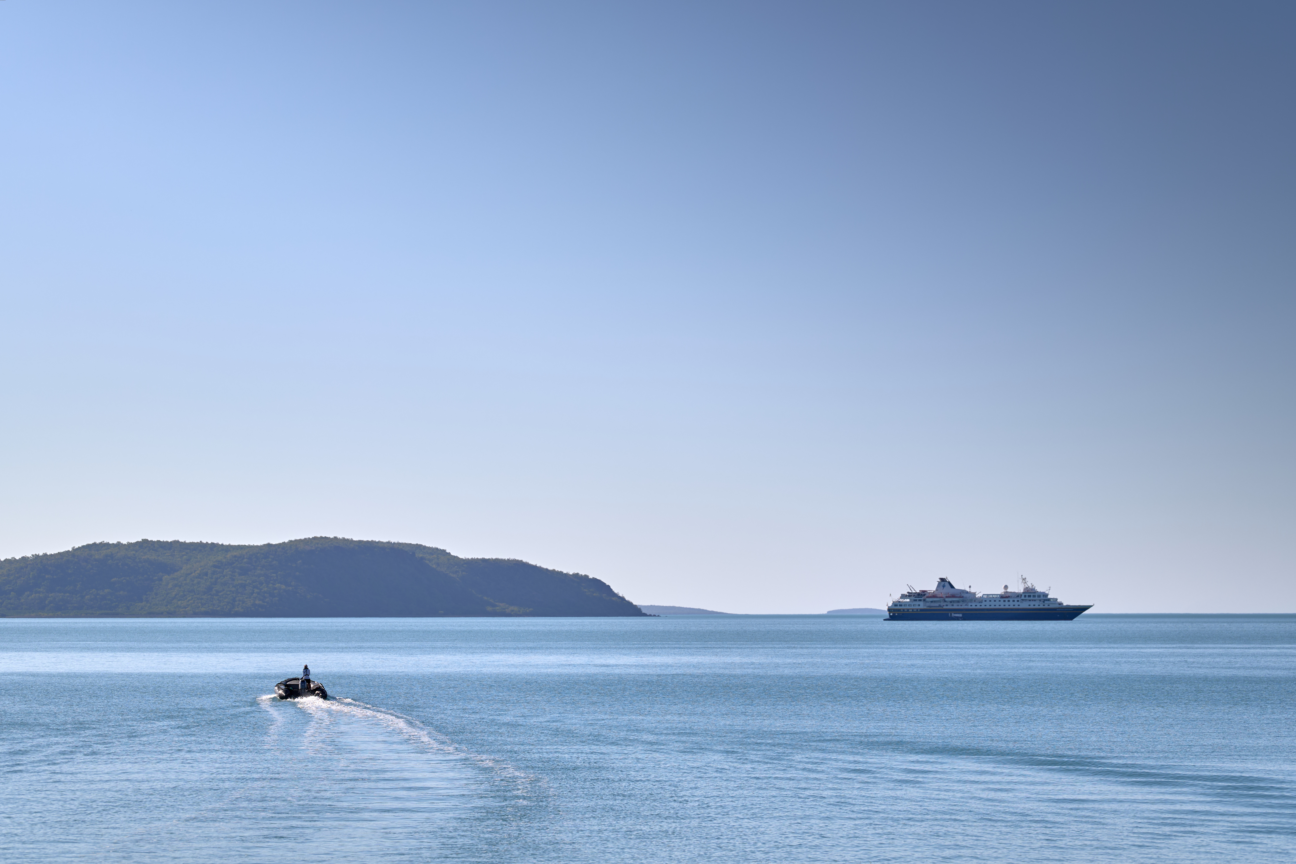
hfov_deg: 19.5
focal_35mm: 105
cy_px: 432
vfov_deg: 13.0
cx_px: 648
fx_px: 3780
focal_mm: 105
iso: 100
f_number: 2.8
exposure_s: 1/500
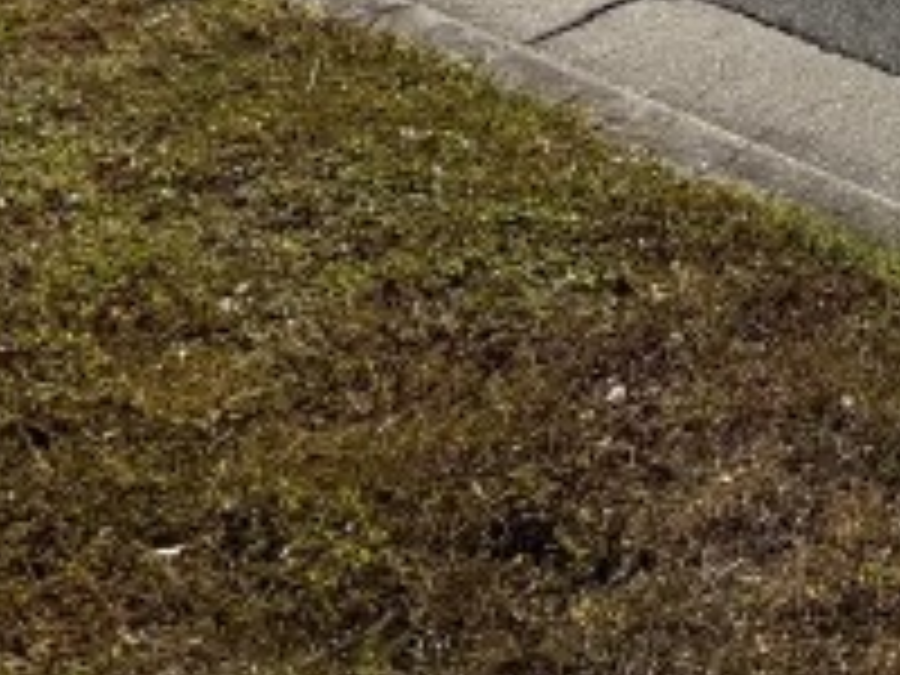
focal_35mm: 123
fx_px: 3198
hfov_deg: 13.8
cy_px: -976
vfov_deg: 10.3
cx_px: 1742
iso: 80
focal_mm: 6.76
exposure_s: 1/11905
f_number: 1.78
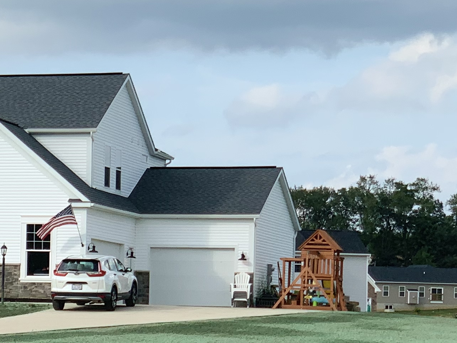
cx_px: -102
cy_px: 303
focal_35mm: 163
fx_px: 2152
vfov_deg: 9.1
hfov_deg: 11.8
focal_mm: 6
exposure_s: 1/922
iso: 16
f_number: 2.4
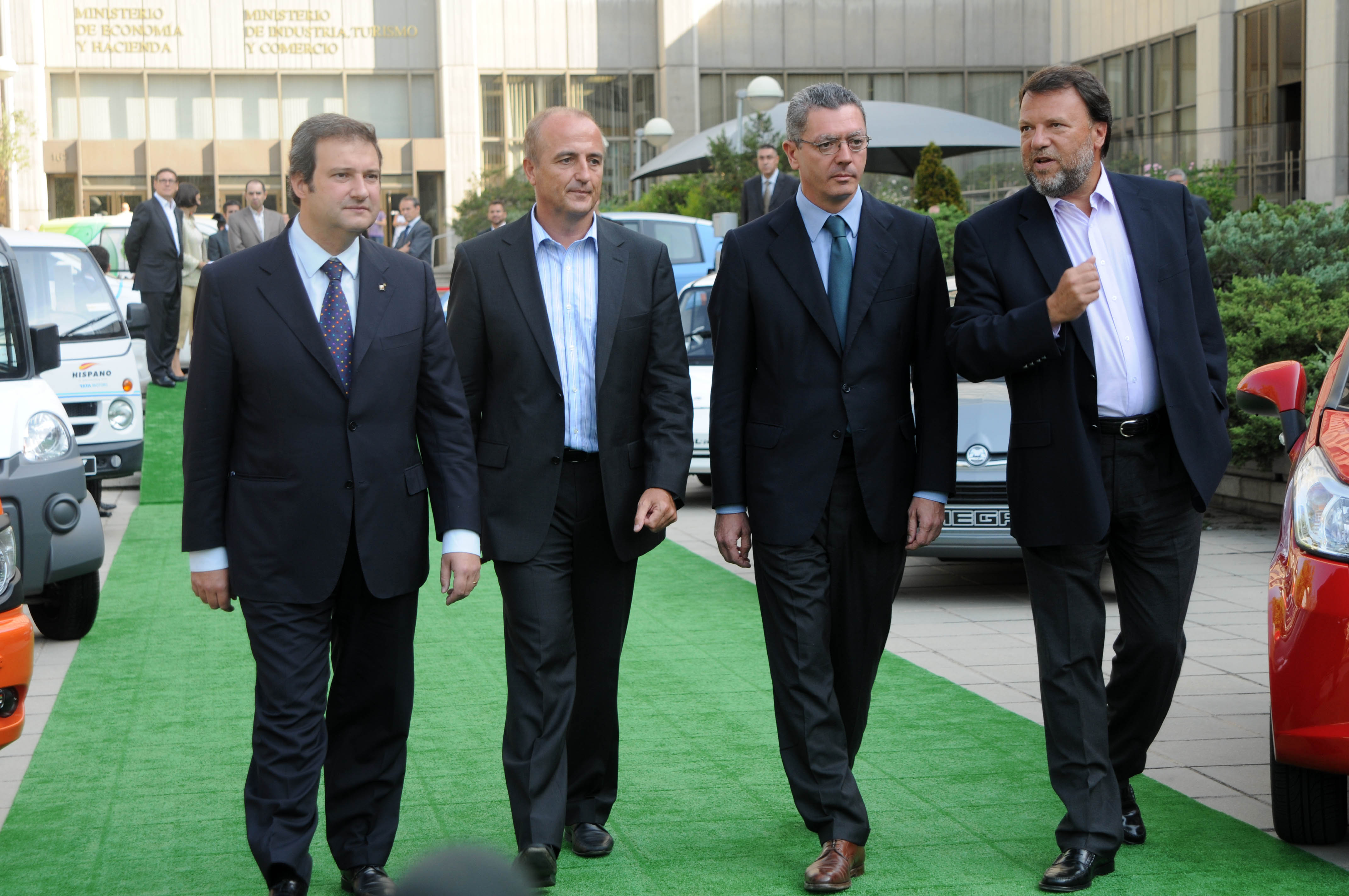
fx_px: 2526
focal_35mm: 68
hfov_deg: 29.9
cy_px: 448
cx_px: 674
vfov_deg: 20.1
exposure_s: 1/160
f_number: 5.6
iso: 200
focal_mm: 45
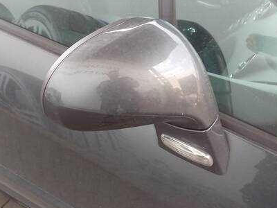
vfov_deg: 46.8
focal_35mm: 30
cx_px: 131
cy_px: 105
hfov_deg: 59.9
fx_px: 240
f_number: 2
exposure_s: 1/100
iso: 165
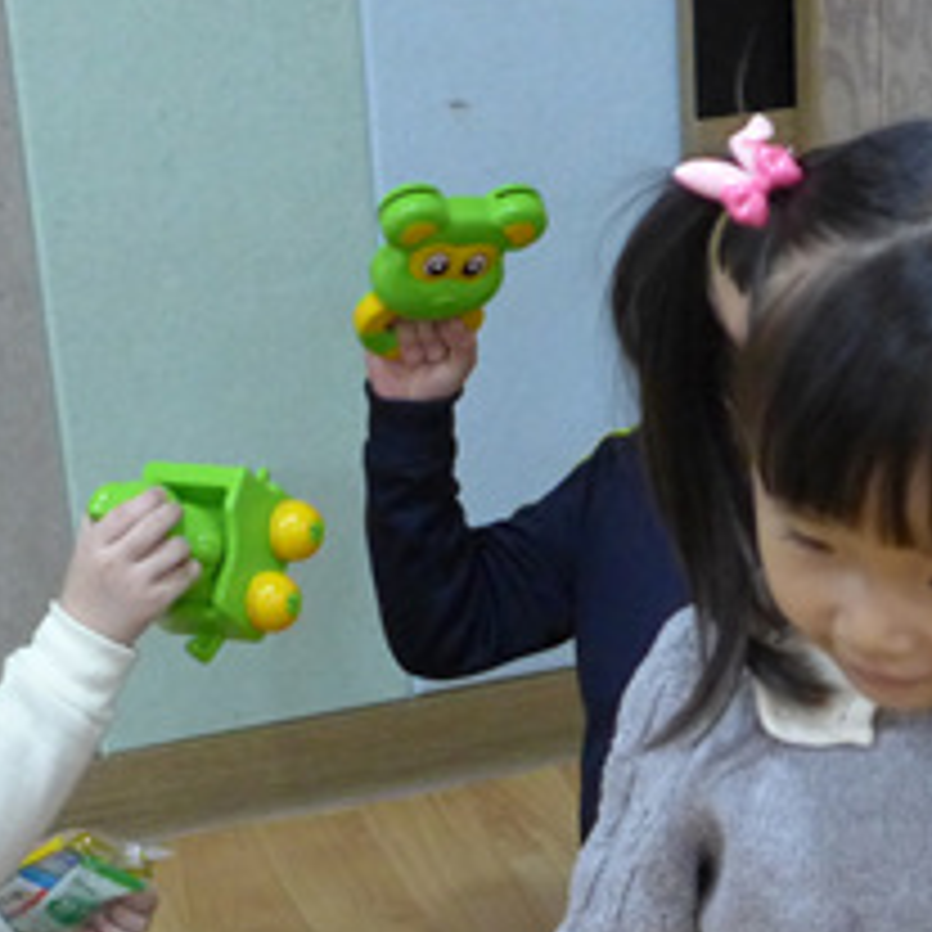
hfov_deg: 17.2
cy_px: 923
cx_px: 558
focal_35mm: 101
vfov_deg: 16.9
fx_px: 3077
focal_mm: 7.3
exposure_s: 1/320
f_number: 1.7
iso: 800
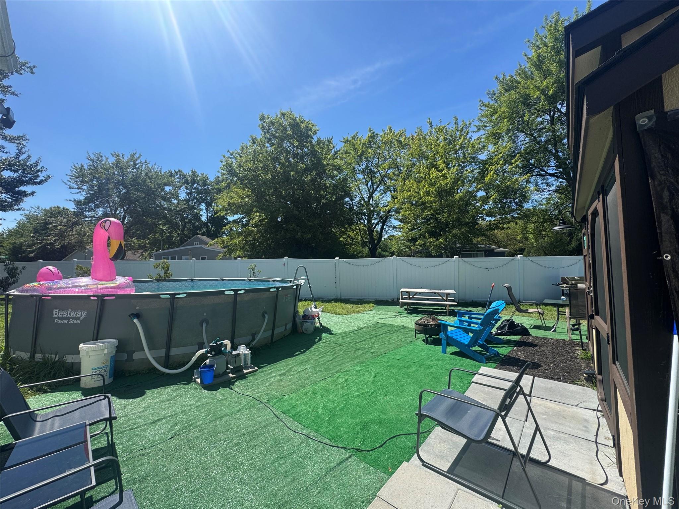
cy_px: 254
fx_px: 275
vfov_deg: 85.7
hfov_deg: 102.1
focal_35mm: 14
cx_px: 340
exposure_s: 1/1178
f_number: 2.2
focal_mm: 2.22
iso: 50
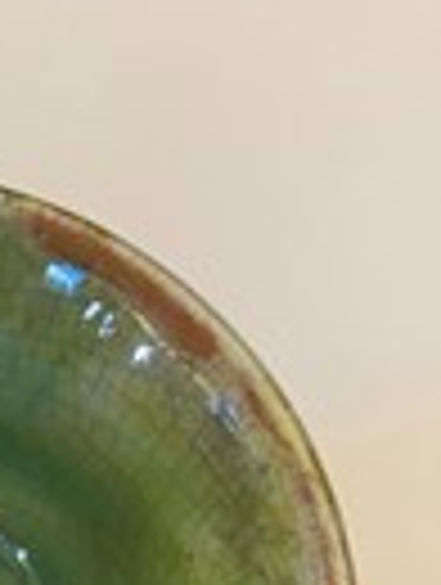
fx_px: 1354
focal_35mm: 80
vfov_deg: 22.6
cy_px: 684
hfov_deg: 17.3
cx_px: -148
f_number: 1.8
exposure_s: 1/50
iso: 125
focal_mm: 4.25
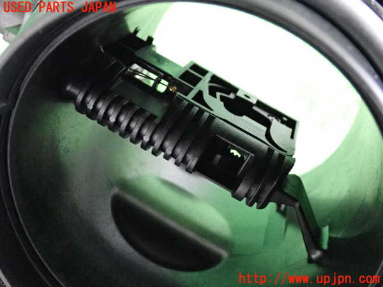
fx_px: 487
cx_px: 192
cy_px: 144
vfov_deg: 32.9
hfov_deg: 42.9
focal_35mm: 44
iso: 4000
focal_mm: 7.84
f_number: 2.9
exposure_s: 1/125
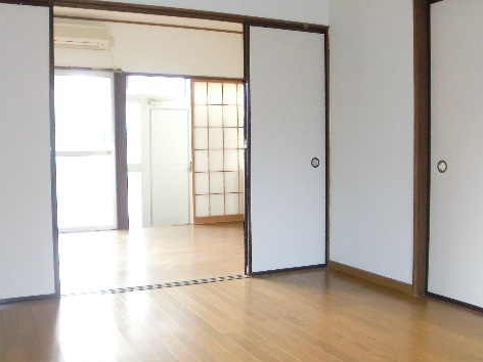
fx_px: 530
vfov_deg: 37.7
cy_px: 180
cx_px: 228
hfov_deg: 49.0
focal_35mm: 38
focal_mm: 4.65
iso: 400
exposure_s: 1/60
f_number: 2.6
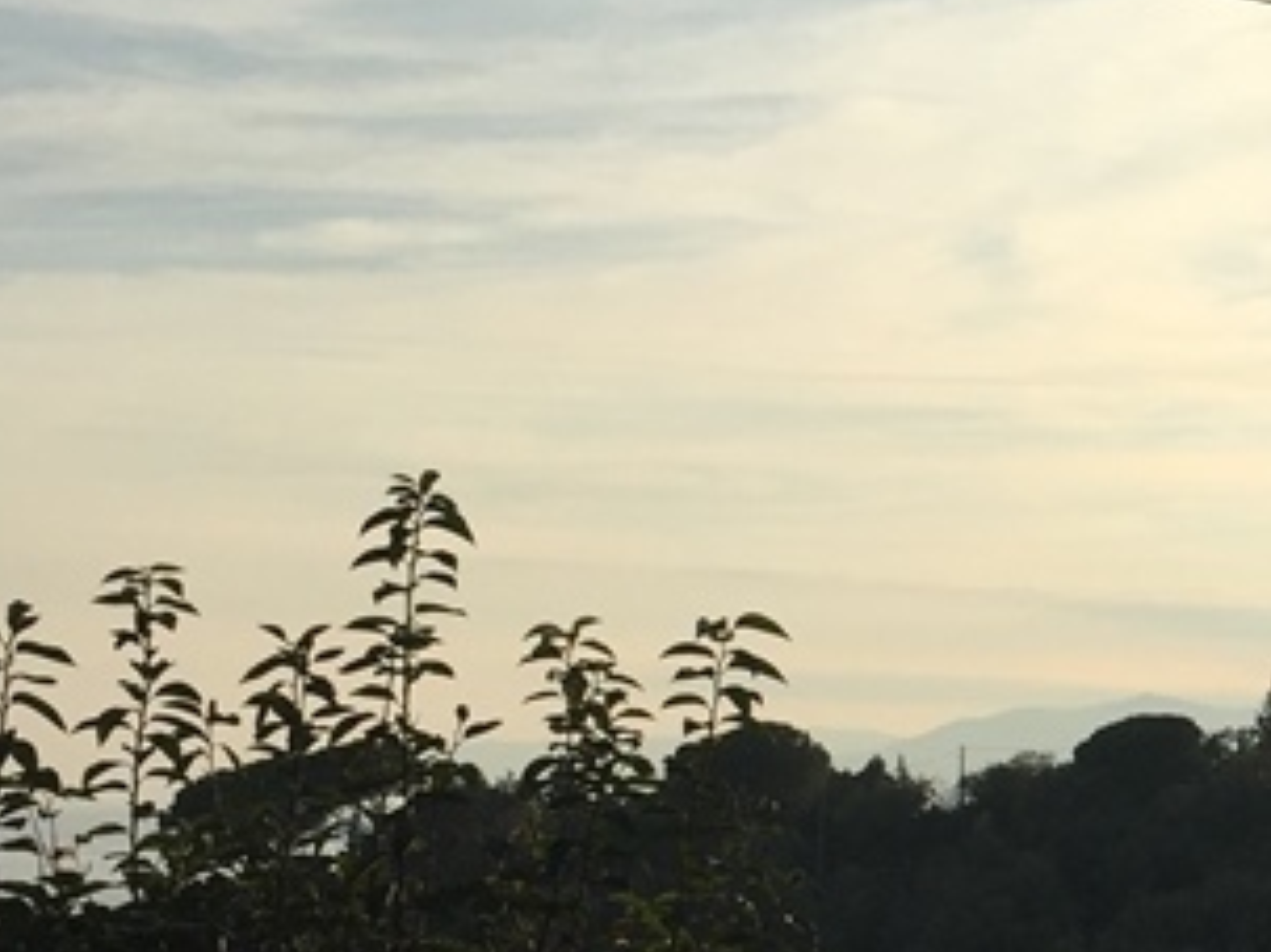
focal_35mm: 98
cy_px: 889
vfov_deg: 14.9
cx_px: 1447
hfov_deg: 19.1
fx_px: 3597
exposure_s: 1/3300
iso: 32
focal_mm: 4.15
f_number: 2.2
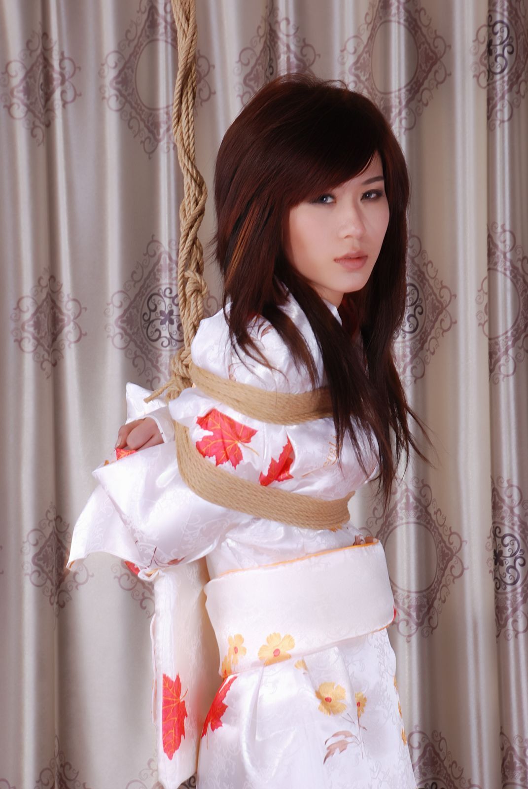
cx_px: 264
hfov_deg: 10.8
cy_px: 394
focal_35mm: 128
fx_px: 2797
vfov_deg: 16.1
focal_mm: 85
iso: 100
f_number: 8
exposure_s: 1/8
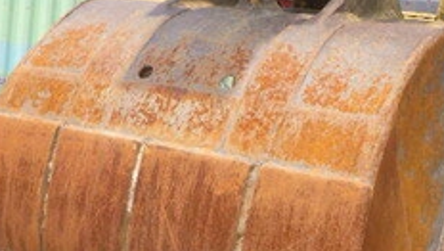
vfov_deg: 18.7
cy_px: 241
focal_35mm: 63
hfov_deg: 33.3
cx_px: 232
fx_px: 742
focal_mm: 5
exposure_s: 1/640
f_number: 4.2
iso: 125
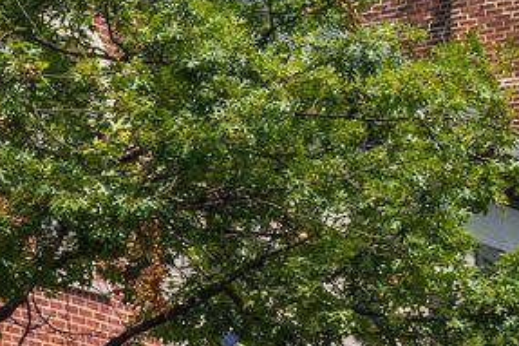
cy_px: 521
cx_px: -215
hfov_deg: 8.1
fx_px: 3616
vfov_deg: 5.4
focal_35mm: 251
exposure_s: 1/1000
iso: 200
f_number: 8
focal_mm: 36
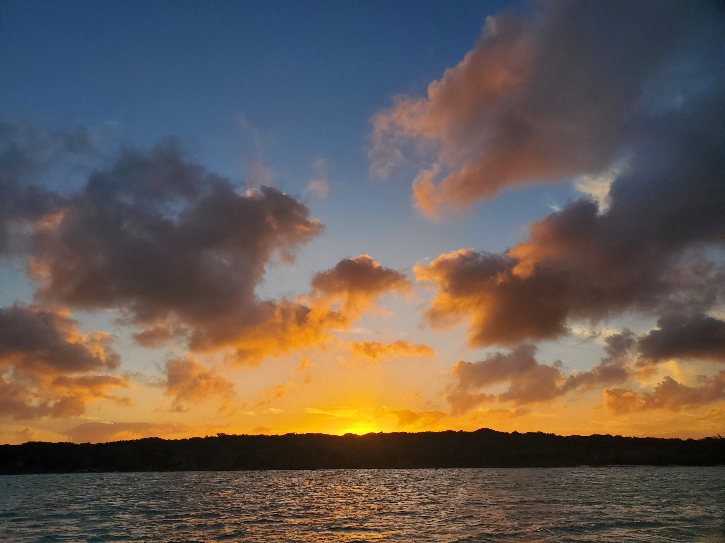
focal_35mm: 26
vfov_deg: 53.1
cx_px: 362
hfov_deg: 67.3
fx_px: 545
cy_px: 272
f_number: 2.4
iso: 50
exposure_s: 1/754
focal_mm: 4.3
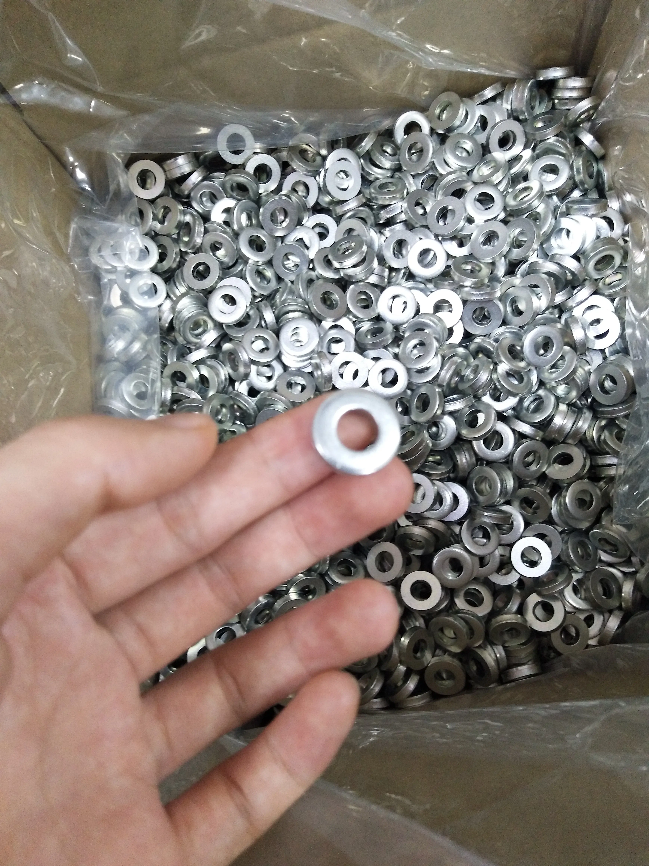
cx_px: 324
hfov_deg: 53.1
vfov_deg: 67.3
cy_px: 433
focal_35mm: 26
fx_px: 650
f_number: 2
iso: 320
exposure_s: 1/33.3
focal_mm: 3.88
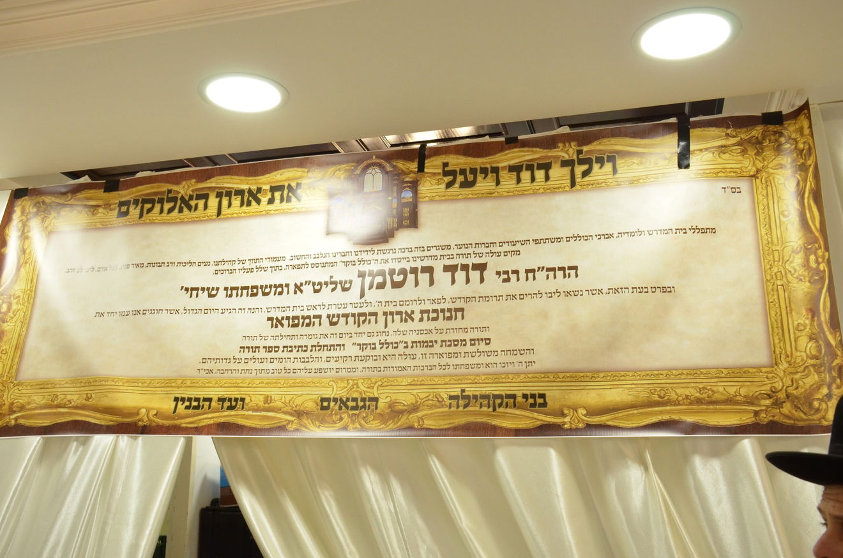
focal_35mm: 35
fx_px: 818
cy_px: 288
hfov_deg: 54.5
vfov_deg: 37.7
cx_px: 411
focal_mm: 22
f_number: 6.3
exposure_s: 1/80
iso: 1600
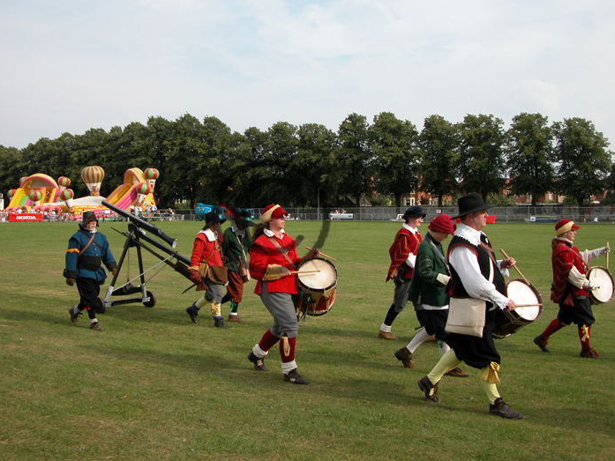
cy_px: 217
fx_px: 693
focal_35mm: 39
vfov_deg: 36.8
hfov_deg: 47.8
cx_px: 271
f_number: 5.6
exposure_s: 1/816
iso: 100
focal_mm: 8.9
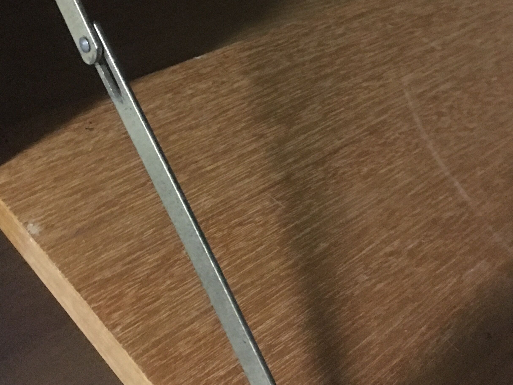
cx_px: 270
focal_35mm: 48
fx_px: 711
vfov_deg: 29.8
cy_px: 102
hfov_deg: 39.6
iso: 200
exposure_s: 1/4
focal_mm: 4.15
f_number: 2.2
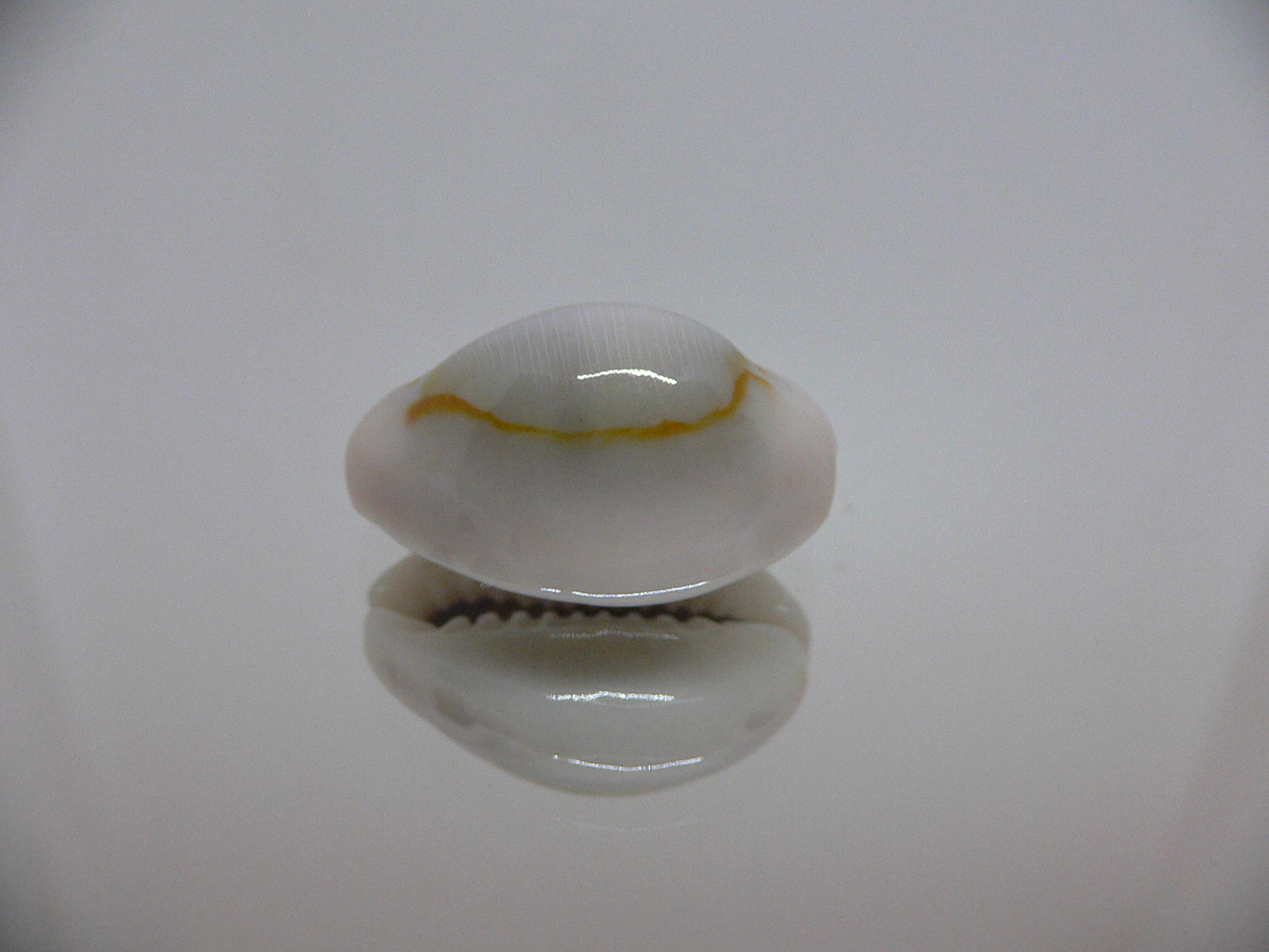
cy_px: 476
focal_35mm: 35
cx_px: 634
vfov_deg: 40.7
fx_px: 1283
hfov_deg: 52.6
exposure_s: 1/60
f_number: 2.8
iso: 200
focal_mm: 4.6
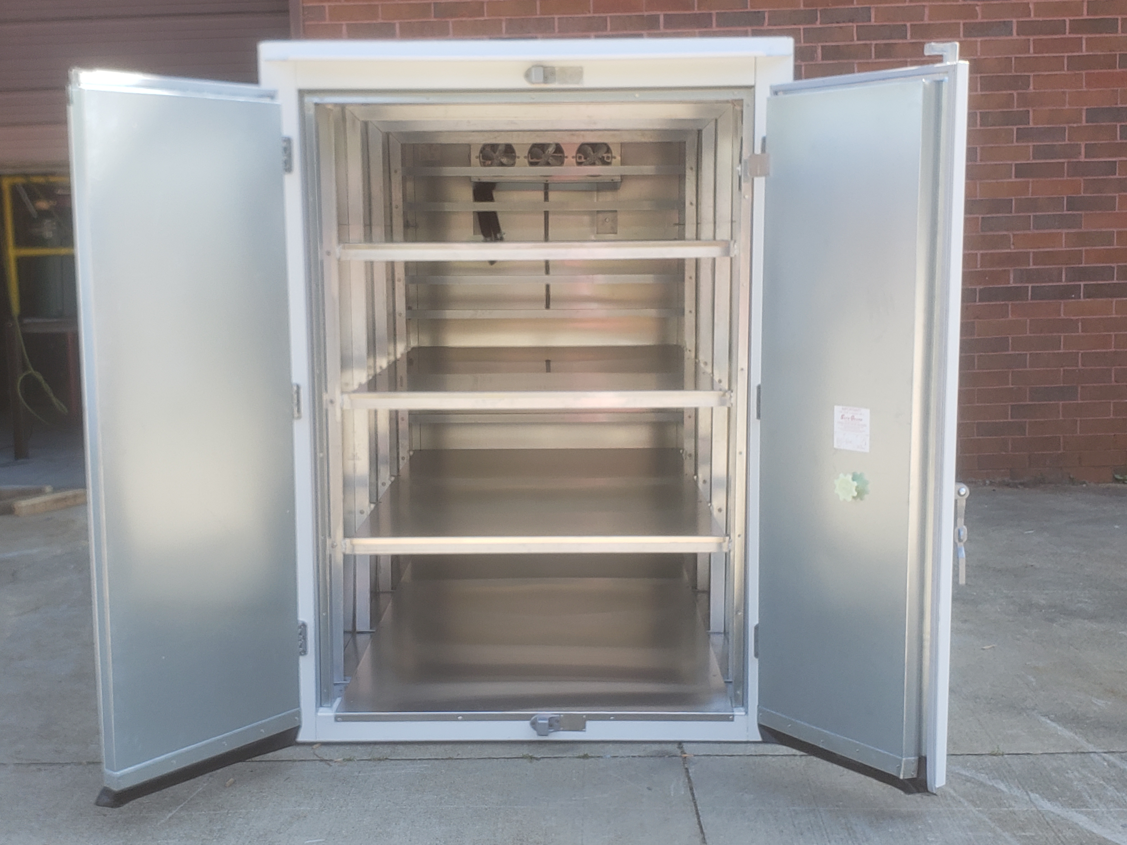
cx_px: 564
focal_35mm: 26
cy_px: 422
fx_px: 846
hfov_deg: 67.3
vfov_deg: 53.1
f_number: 2.4
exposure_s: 1/215
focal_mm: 4.3
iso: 50
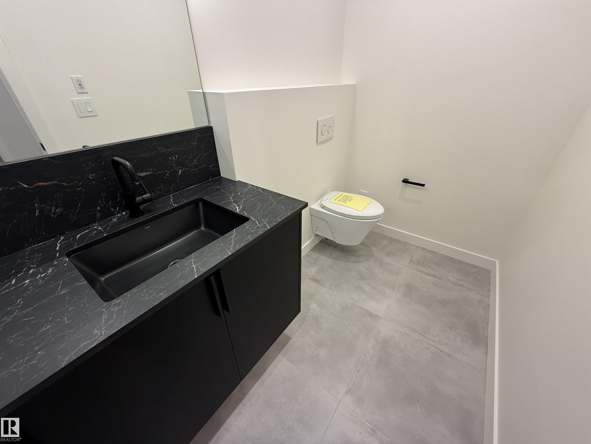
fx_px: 239
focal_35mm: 14
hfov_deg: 102.1
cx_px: 296
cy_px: 222
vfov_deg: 85.7
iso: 200
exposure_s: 1/60
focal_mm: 2.22
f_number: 2.2
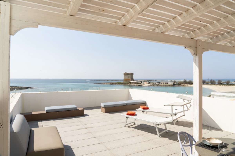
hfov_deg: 73.7
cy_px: 78
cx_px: 118
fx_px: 157
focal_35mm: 24
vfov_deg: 53.1
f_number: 22
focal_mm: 24
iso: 640
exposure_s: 1/250
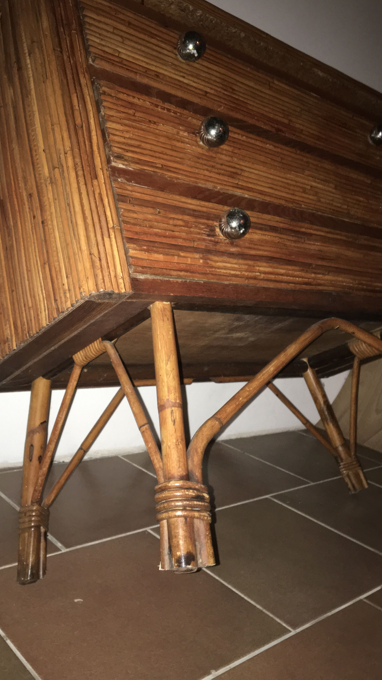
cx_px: 193
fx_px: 576
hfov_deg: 36.7
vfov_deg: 61.0
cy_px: 336
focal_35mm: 32
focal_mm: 4.15
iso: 200
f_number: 2.2
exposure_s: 1/17
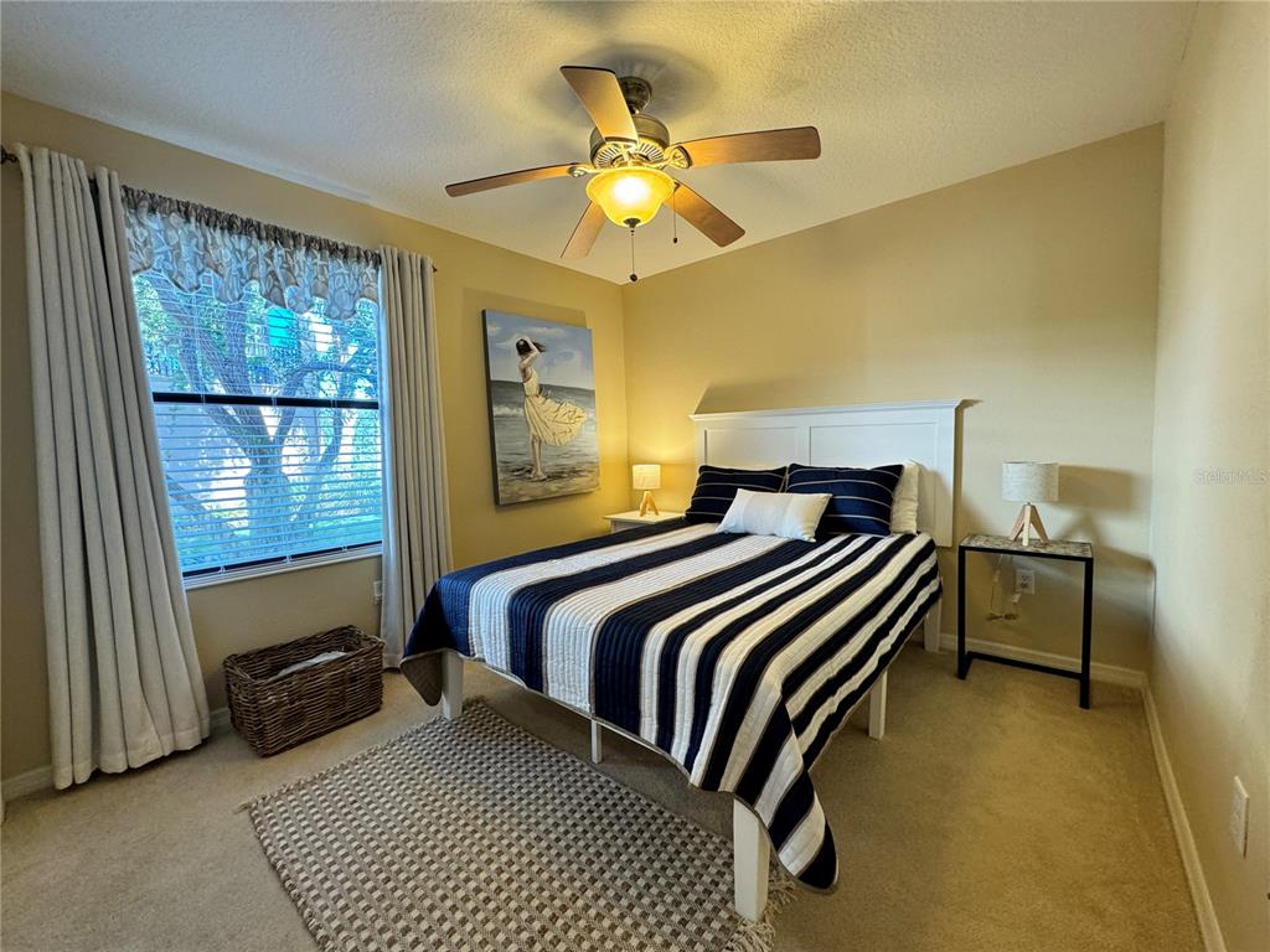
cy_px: 476
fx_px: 514
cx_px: 635
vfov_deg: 85.7
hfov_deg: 102.1
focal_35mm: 14
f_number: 2.2
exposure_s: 1/60
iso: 200
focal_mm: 2.22
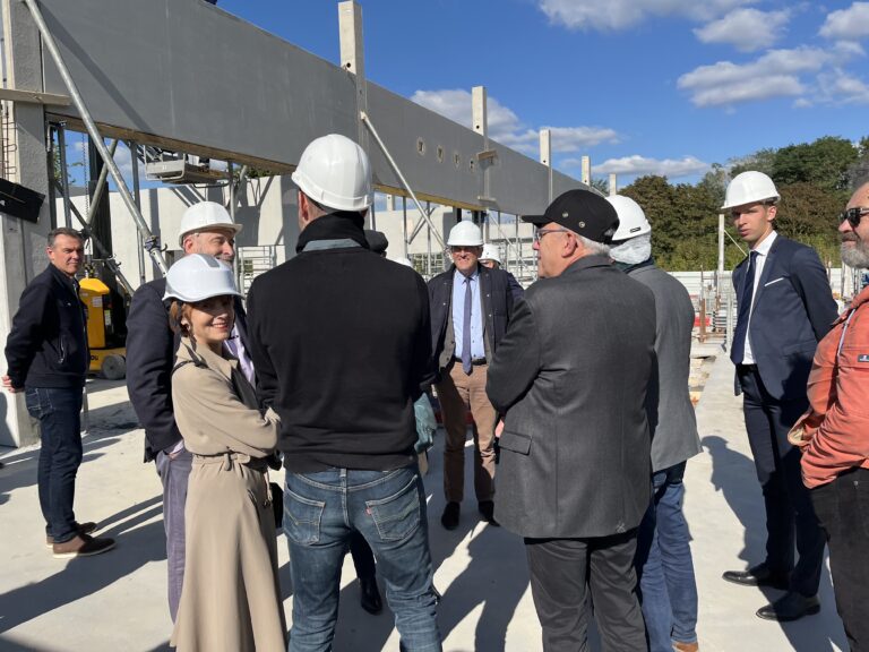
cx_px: 434
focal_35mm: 26
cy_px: 326
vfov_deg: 53.1
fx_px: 653
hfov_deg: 67.3
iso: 50
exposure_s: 1/4854
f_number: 1.6
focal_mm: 5.1
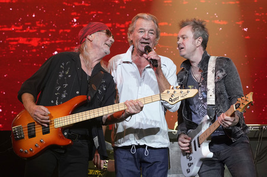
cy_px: 88
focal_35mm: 61
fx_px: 452
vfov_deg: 22.2
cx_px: 134
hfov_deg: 32.9
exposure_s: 1/400
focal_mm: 61
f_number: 5.6
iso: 1600
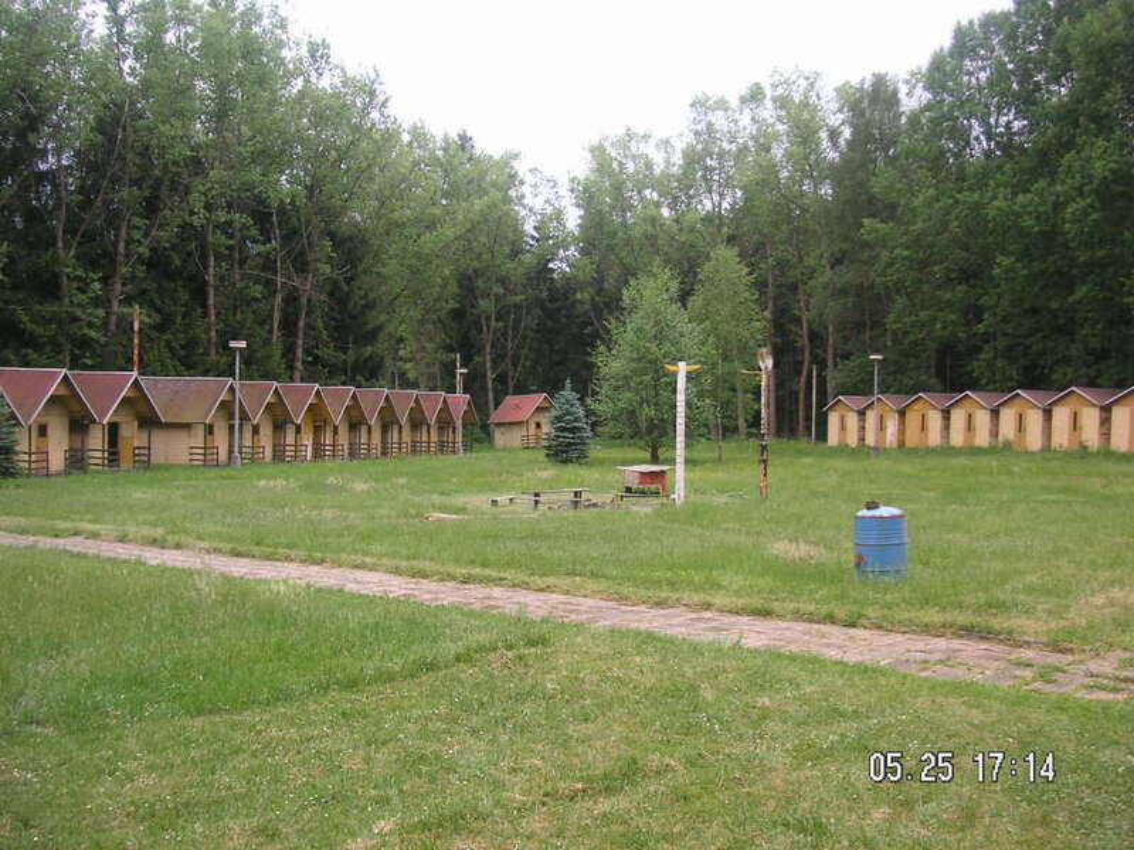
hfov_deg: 47.9
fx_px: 1278
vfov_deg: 36.8
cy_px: 425
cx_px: 567
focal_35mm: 39
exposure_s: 1/180
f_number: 2.9
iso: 50
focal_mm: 6.5
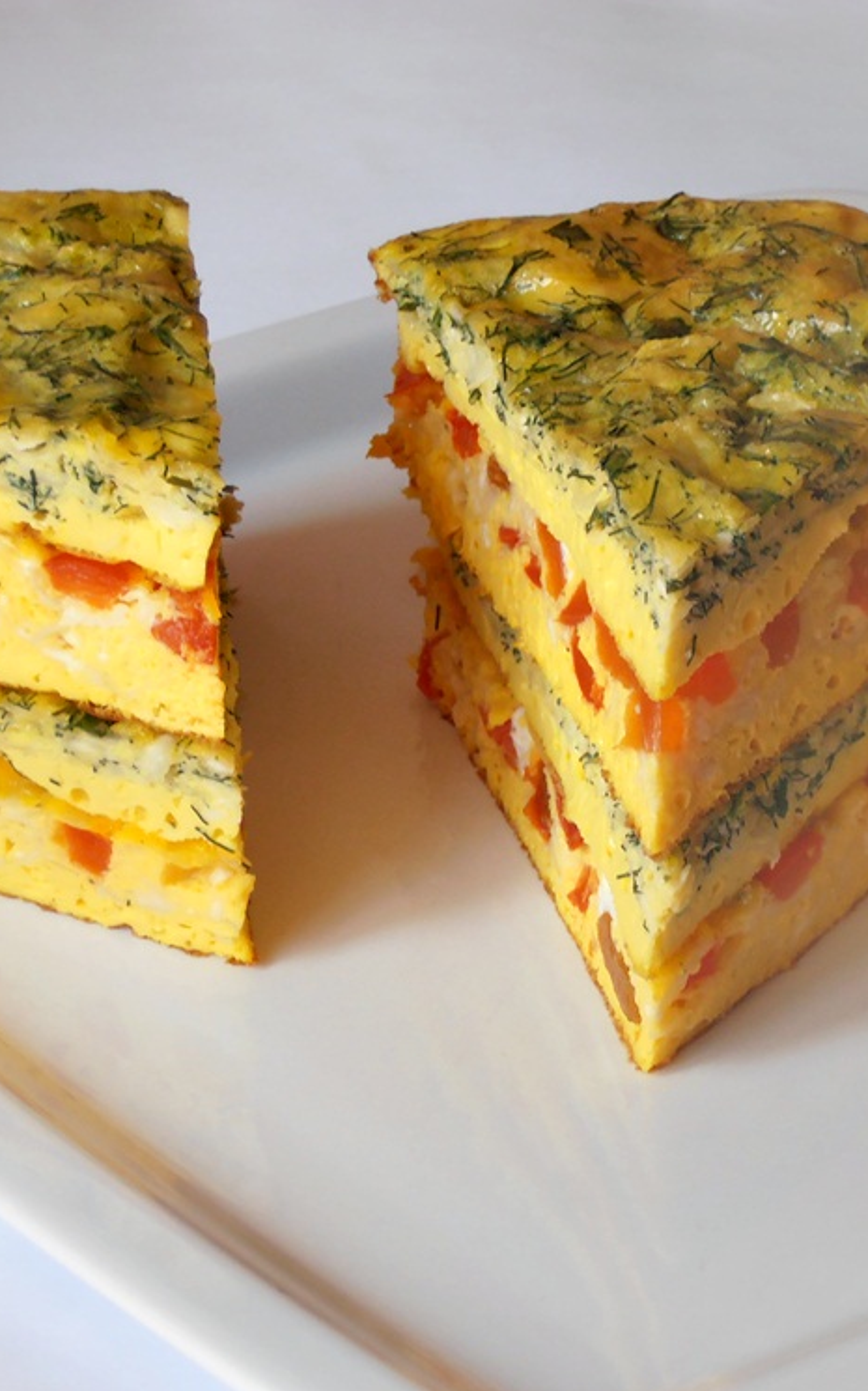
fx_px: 5986
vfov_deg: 13.3
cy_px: 696
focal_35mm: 158
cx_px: 715
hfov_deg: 8.3
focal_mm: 19.64
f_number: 5.5
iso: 100
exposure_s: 1/40
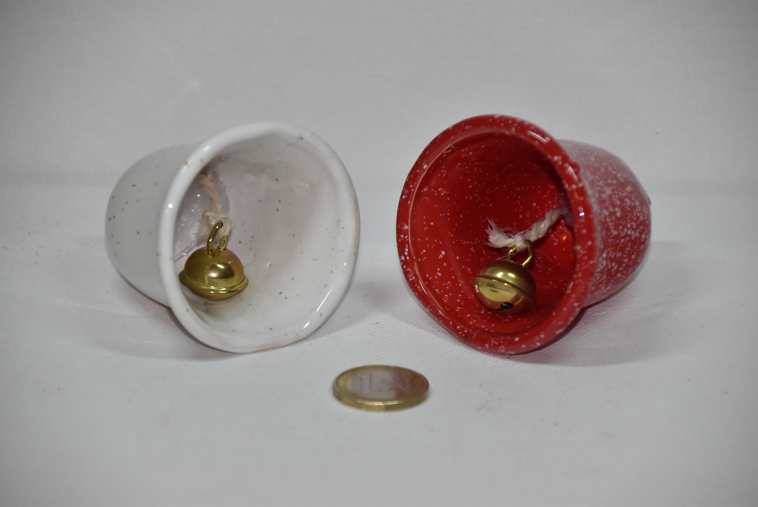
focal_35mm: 300
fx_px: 6321
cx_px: 379
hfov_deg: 6.9
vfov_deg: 4.6
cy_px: 254
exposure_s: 1/125
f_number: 6.3
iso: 1400
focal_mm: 200
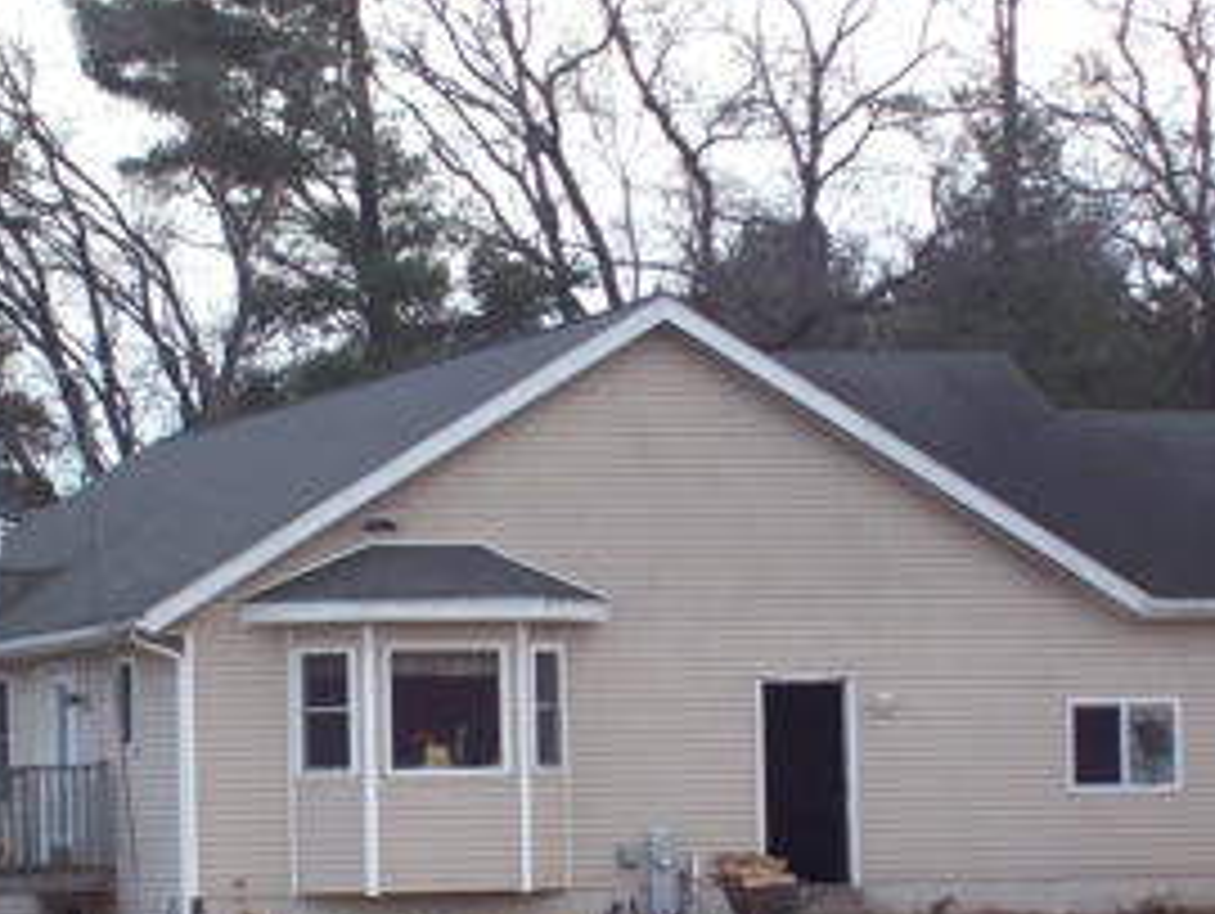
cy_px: 540
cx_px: 540
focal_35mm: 160
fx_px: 5621
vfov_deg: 9.3
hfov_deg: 12.3
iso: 80
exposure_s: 1/150
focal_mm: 18
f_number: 4.8
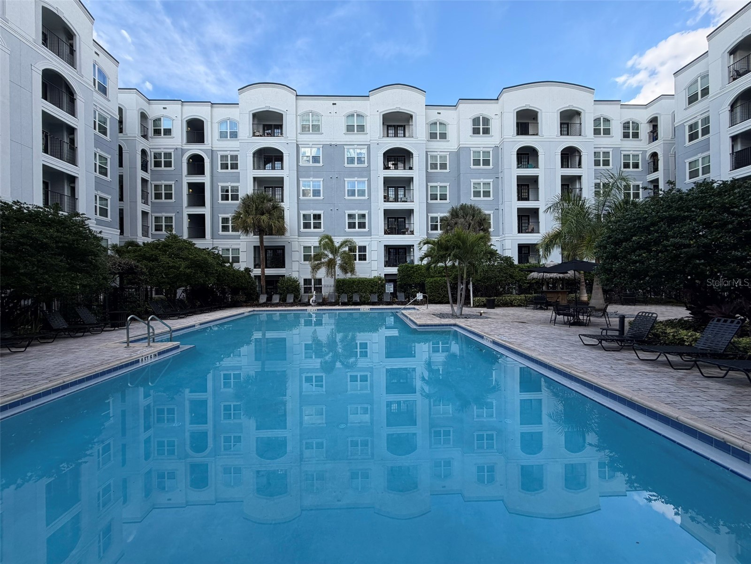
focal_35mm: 14
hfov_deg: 102.1
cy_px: 282
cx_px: 376
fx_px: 304
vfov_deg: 85.7
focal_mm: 2.22
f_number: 2.2
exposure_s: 1/502
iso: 50
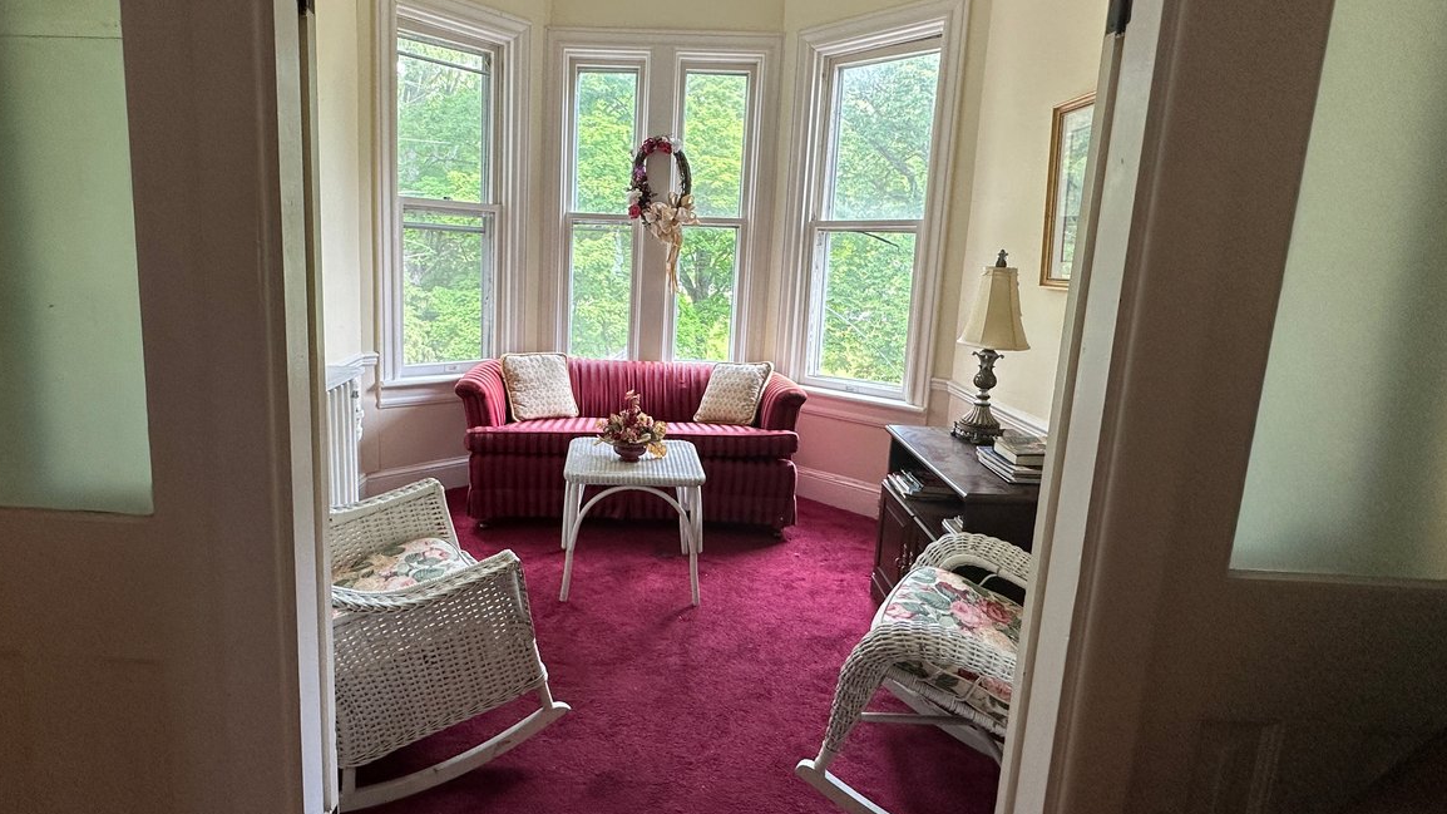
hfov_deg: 86.0
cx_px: 611
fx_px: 767
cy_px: 371
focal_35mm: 20
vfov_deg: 55.8
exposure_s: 1/99
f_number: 2.2
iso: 125
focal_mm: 2.22
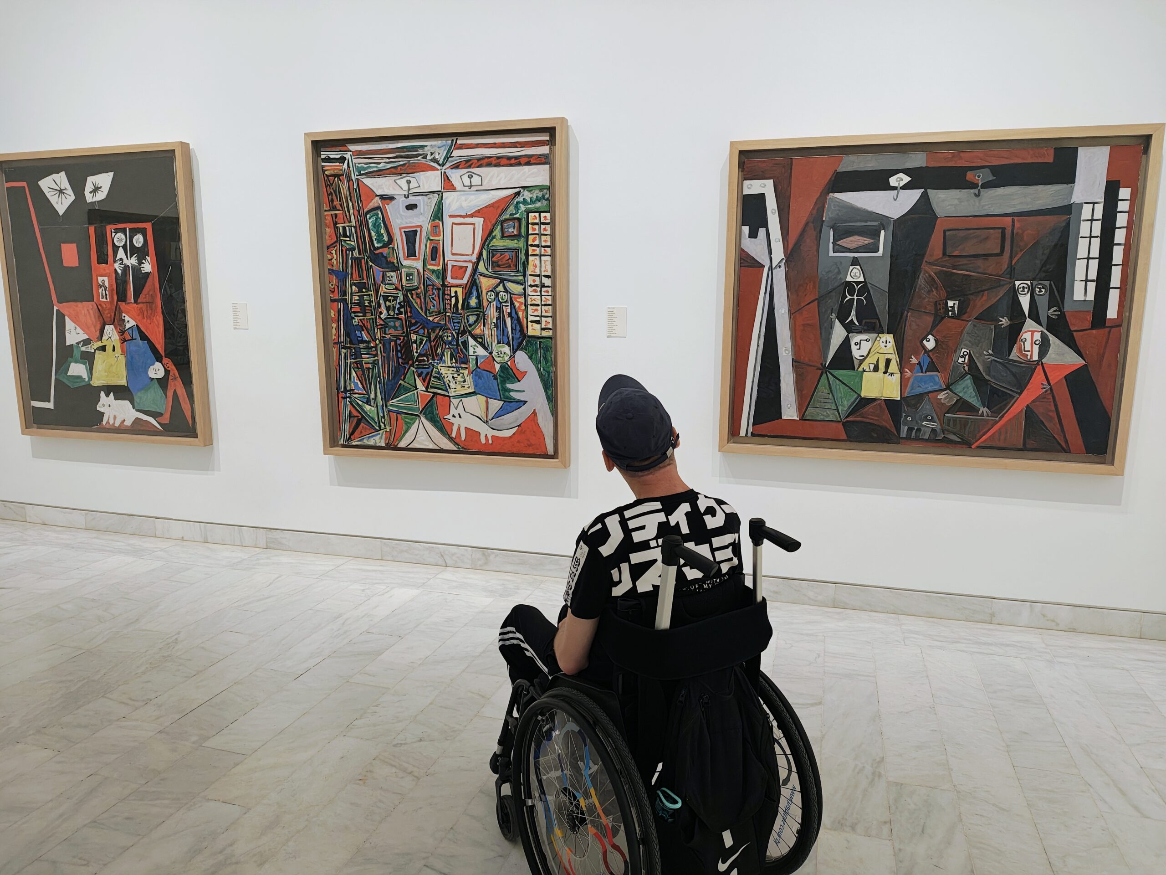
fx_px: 775
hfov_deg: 73.9
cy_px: 438
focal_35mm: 23
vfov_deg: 58.9
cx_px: 583
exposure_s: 1/100
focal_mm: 6.57
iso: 1100
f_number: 1.6
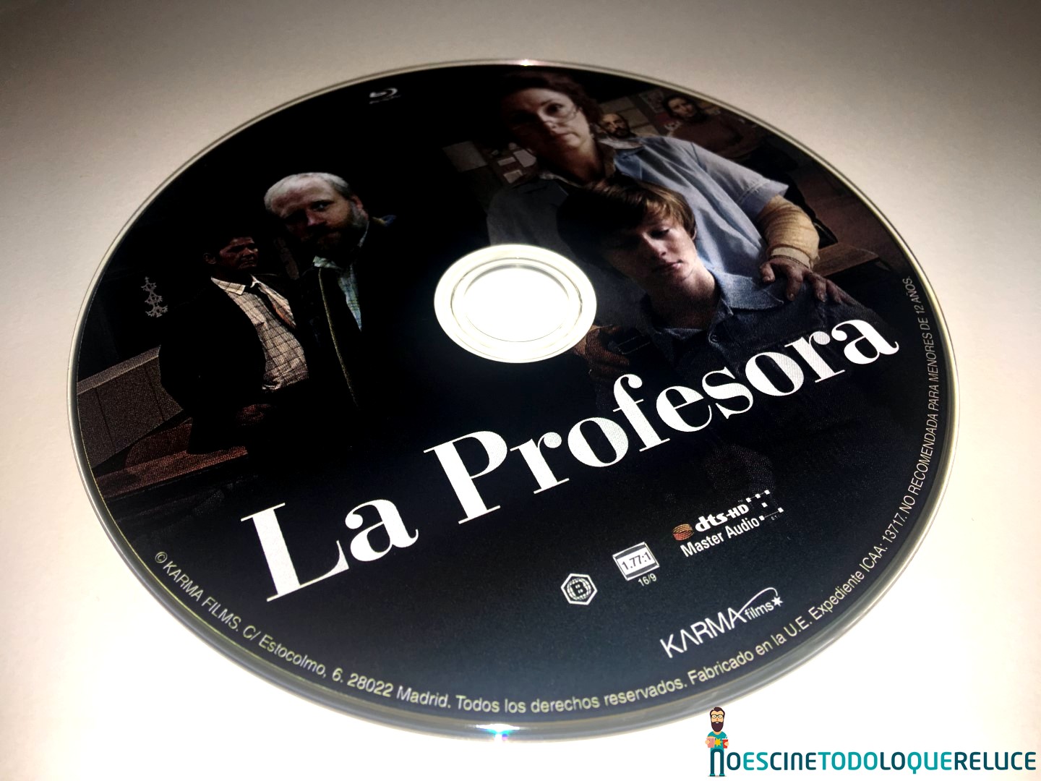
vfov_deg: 48.2
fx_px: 872
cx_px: 520
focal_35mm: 29
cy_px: 390
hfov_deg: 61.7
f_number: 2.2
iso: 25
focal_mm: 4.15
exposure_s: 1/190
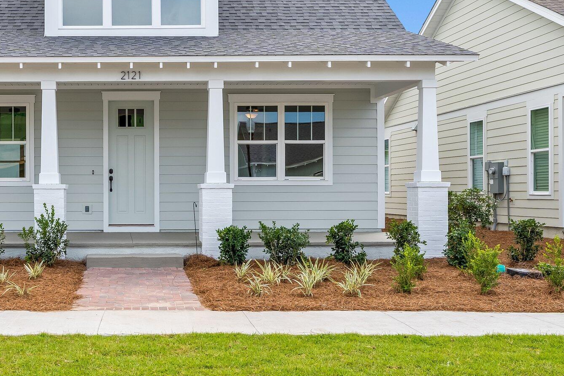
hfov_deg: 41.4
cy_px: 187
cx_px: 135
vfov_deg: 29.2
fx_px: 720
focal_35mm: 46
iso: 80
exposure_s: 1/80
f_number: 9
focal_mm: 20.2
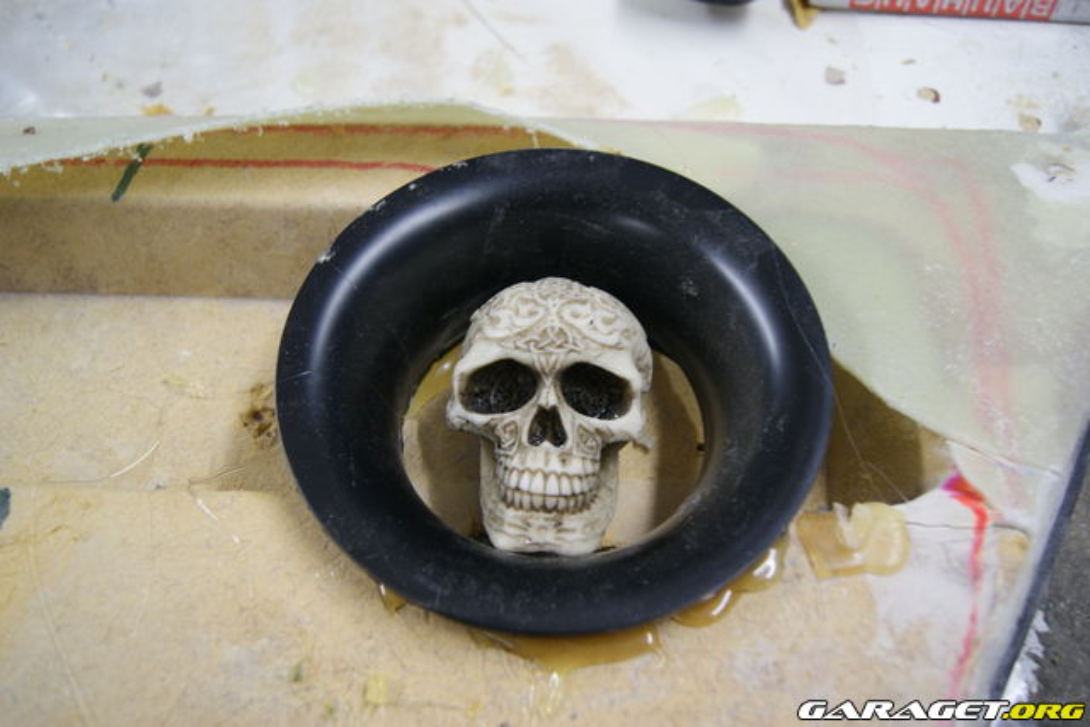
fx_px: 999
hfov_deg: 57.2
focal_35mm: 33
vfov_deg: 40.0
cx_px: 545
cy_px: 364
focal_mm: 22
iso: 400
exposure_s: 1/10
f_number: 4
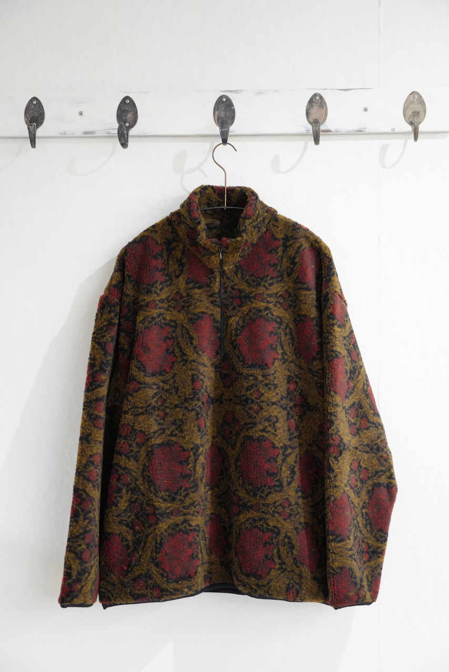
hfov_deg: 23.0
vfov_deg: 33.9
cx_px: 224
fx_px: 1103
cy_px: 336
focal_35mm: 59
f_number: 4
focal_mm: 59
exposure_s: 1/125
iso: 2500
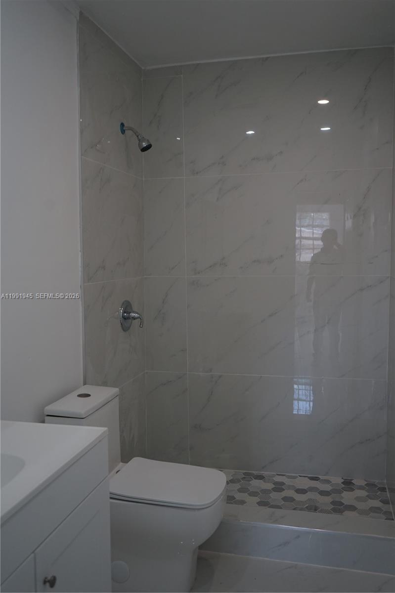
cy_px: 296
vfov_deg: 58.7
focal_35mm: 32
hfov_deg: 41.1
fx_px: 527
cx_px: 198
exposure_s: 1/160
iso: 500
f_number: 4
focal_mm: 32
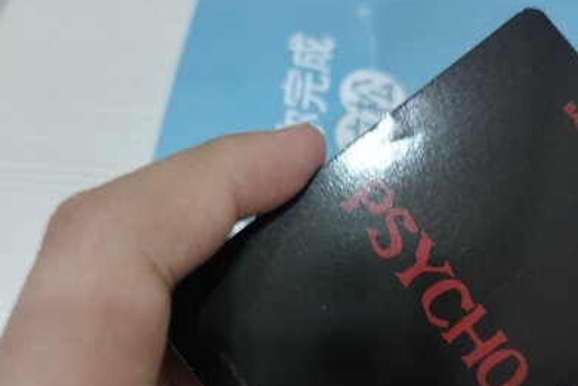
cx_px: 284
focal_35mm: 34
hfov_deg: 55.8
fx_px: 546
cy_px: 246
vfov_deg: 38.6
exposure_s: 1/24
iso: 640
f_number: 1.7
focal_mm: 5.24
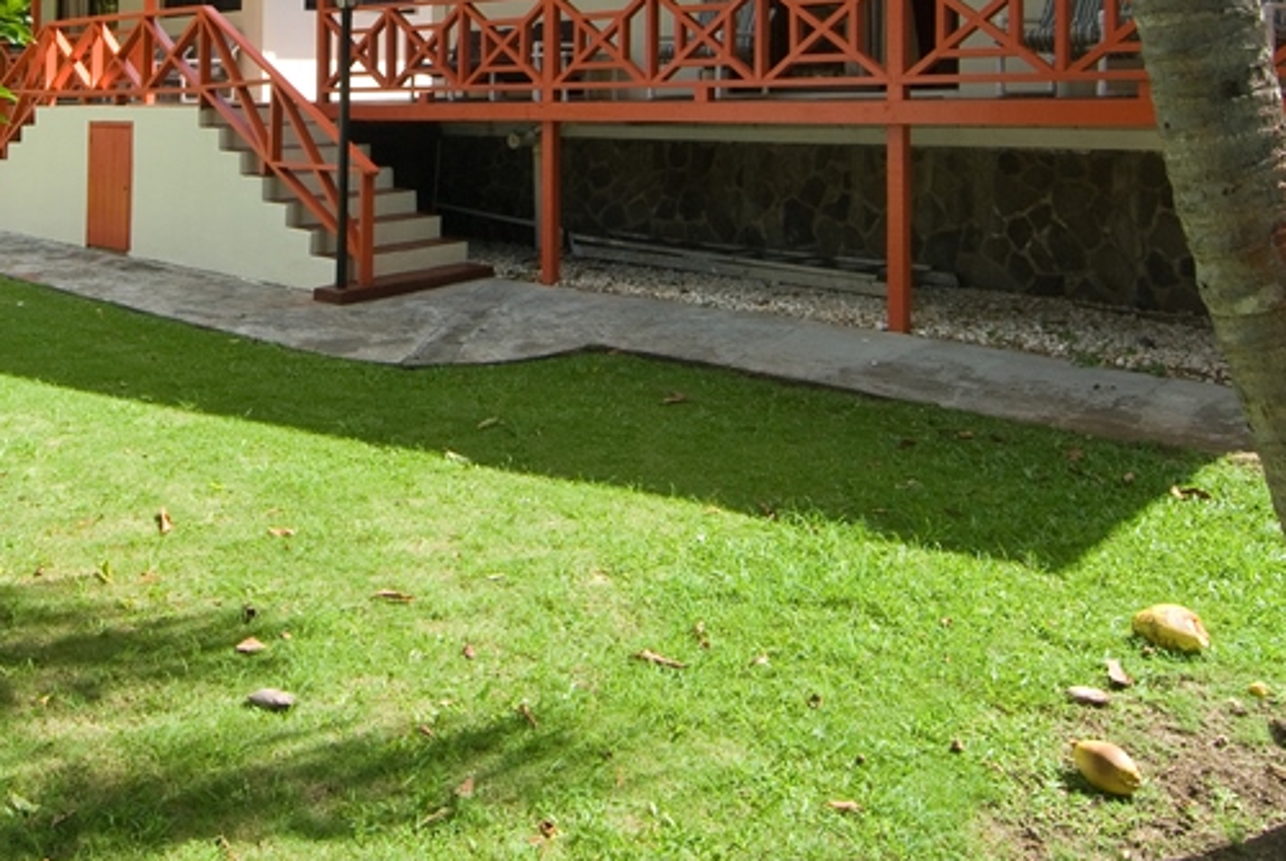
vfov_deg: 36.4
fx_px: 1181
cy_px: 17
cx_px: 396
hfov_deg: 55.6
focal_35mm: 33
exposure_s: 1/60
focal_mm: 11
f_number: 13
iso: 200
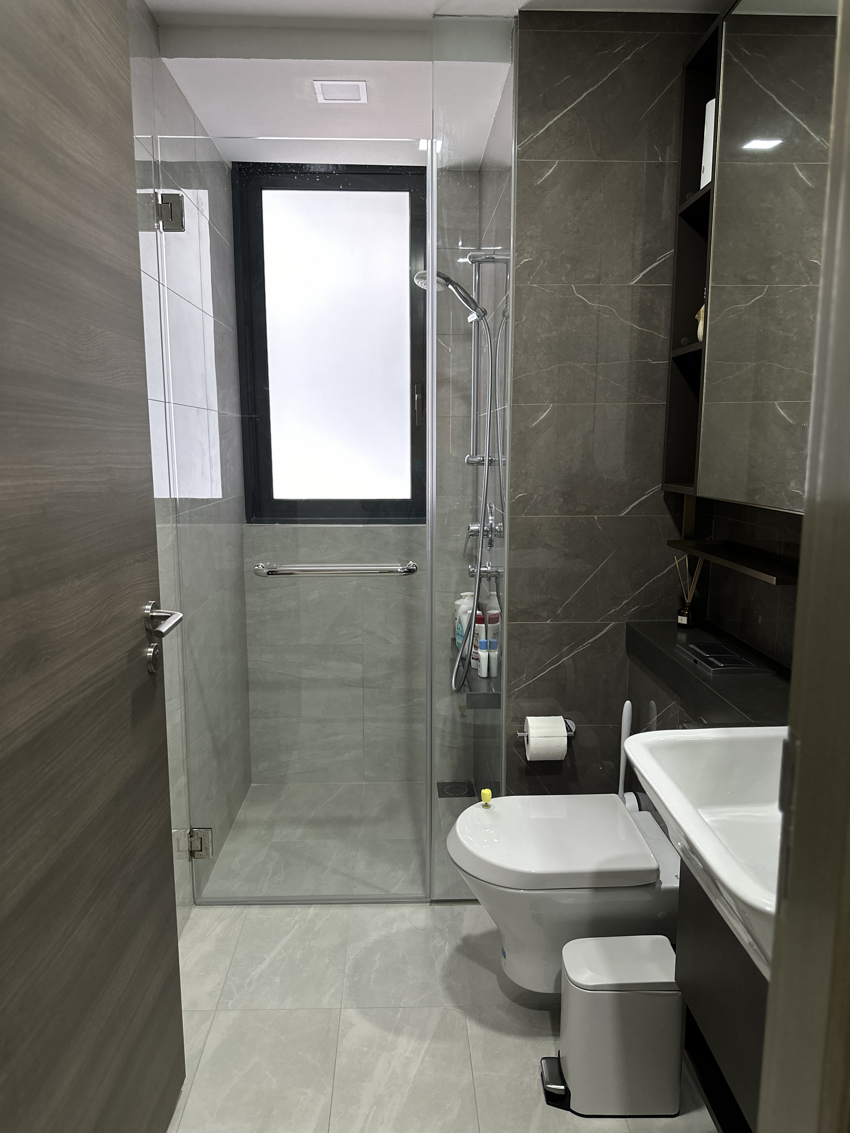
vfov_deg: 71.6
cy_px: 566
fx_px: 786
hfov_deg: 56.8
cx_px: 425
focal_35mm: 24
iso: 320
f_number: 1.78
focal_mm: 6.86
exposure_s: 1/50
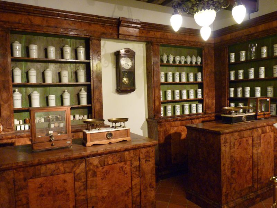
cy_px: 104
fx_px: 216
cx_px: 138
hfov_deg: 65.3
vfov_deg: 51.4
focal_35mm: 27
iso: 400
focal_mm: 4.8
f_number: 2.8
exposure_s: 1/10
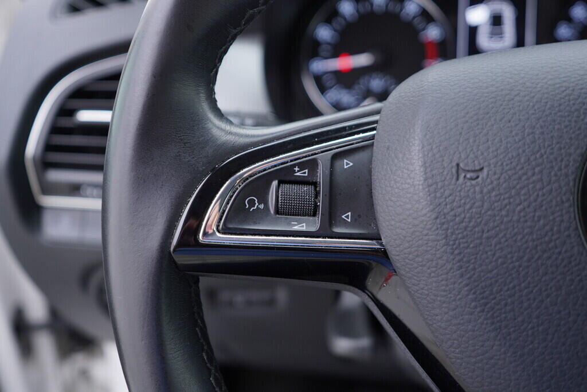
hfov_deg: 53.1
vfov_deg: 36.9
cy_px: 196
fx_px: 587
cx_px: 294
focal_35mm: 36
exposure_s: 1/40
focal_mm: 24
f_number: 2.8
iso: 160
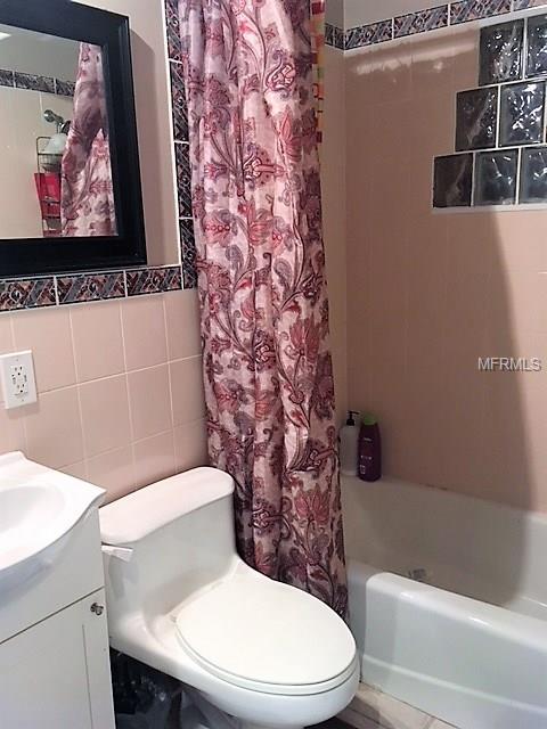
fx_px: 611
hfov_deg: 48.2
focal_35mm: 29
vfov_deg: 61.7
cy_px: 364
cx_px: 274
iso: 200
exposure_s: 1/17
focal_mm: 4.15
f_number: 2.2
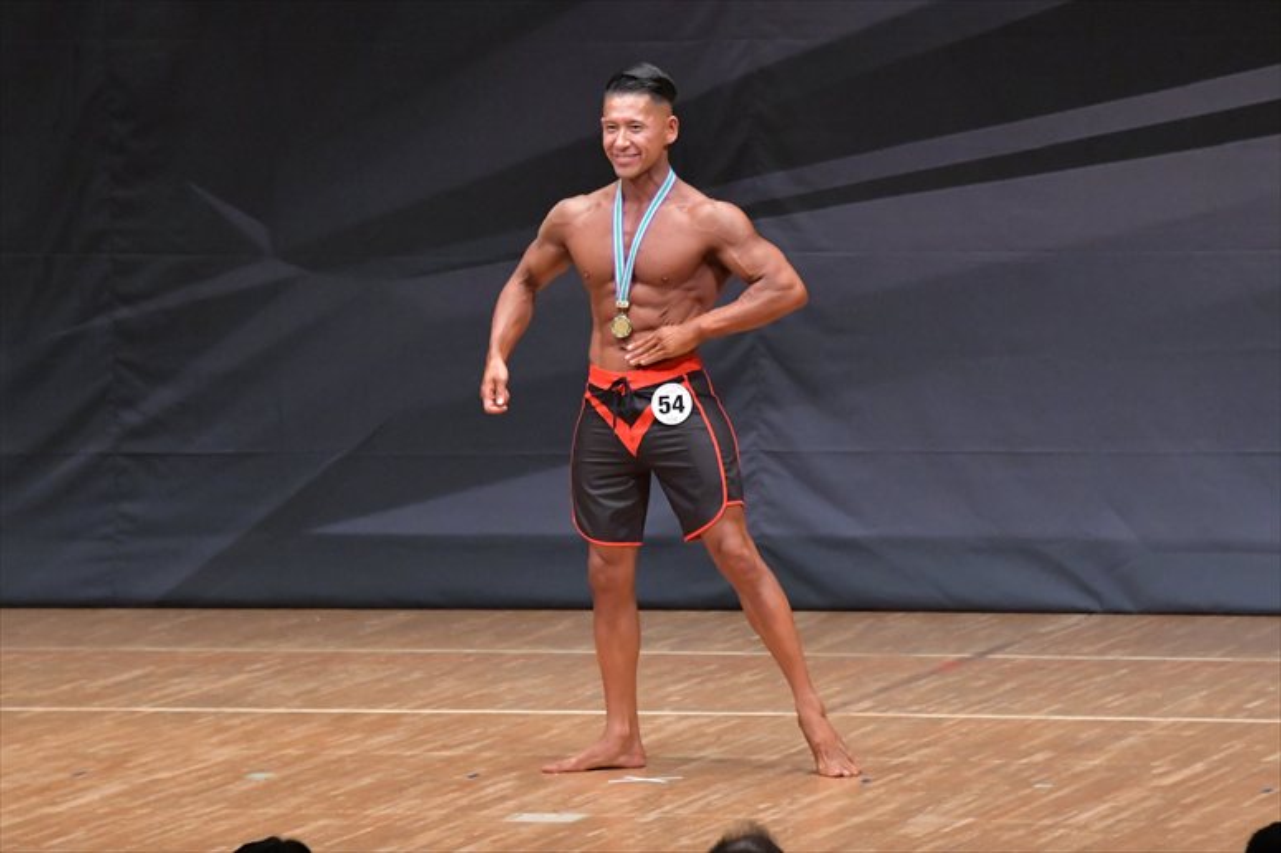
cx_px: 640
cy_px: 426
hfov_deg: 7.6
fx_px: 9603
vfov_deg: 5.1
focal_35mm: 270
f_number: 5.6
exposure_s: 1/400
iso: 8000
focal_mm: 180
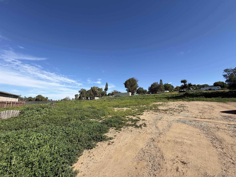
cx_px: 118
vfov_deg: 85.7
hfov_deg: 102.1
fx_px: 95
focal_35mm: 14
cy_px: 88
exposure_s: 1/2024
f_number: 2.2
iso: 50
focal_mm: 2.22
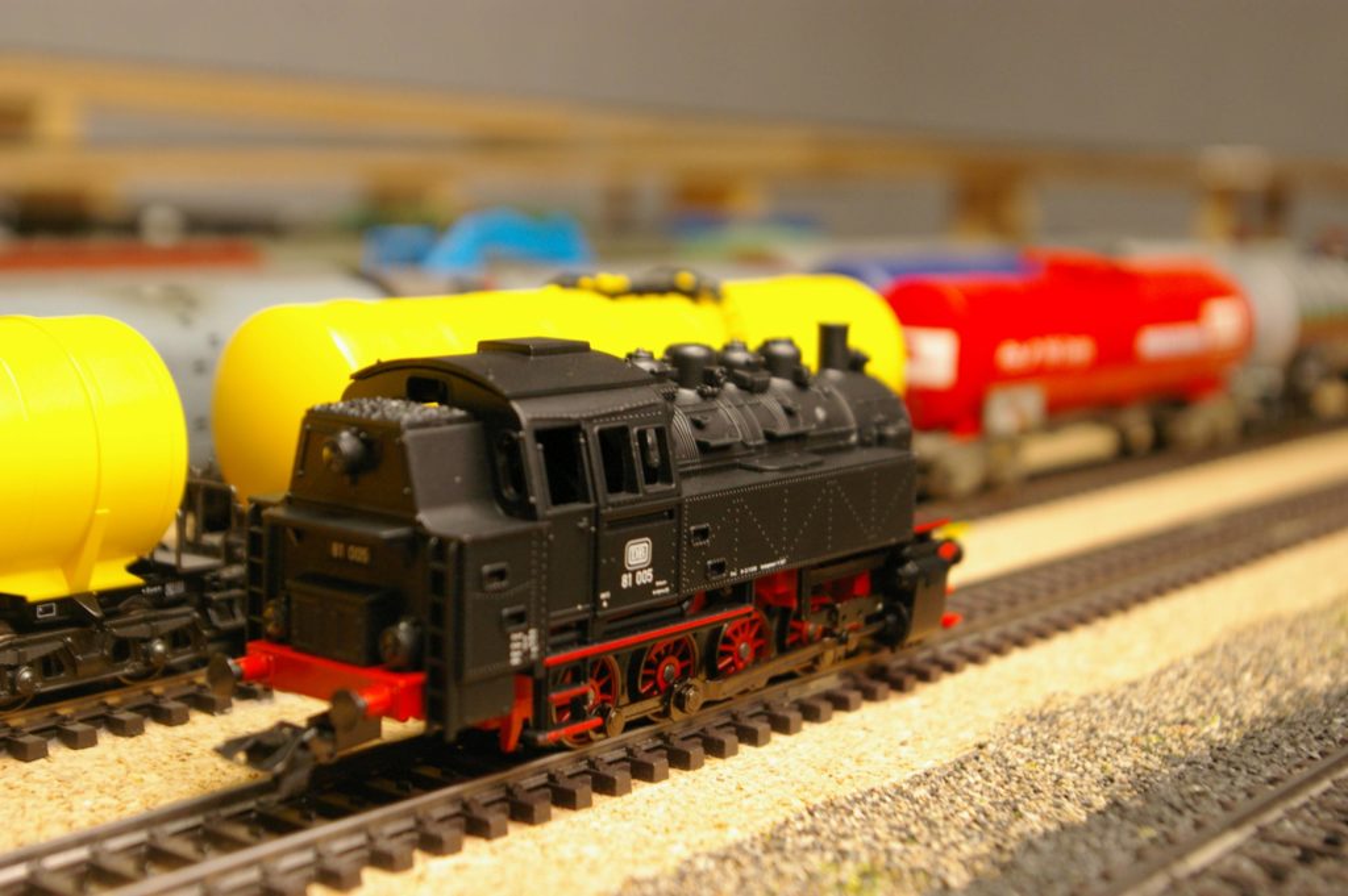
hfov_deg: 35.1
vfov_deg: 23.7
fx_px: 2133
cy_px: 448
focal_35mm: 57
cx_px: 674
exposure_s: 1/15
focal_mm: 38
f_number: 6.7
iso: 800
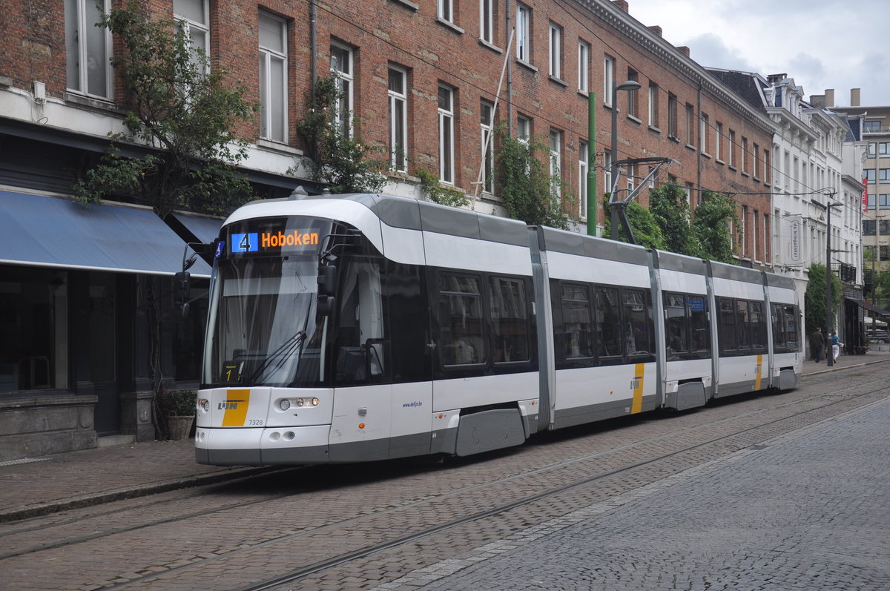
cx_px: 445
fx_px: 1296
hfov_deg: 37.9
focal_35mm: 52
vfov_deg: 25.7
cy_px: 296
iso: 400
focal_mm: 35
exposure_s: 1/1000
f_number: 4.5
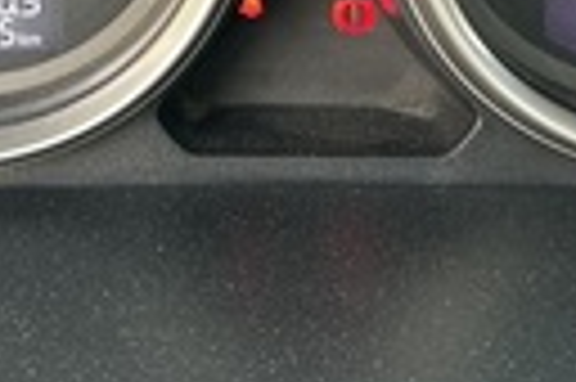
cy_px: -254
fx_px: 1422
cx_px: 160
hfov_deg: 22.7
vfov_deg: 14.0
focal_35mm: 89
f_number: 1.78
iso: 200
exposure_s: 1/71
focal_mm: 6.86
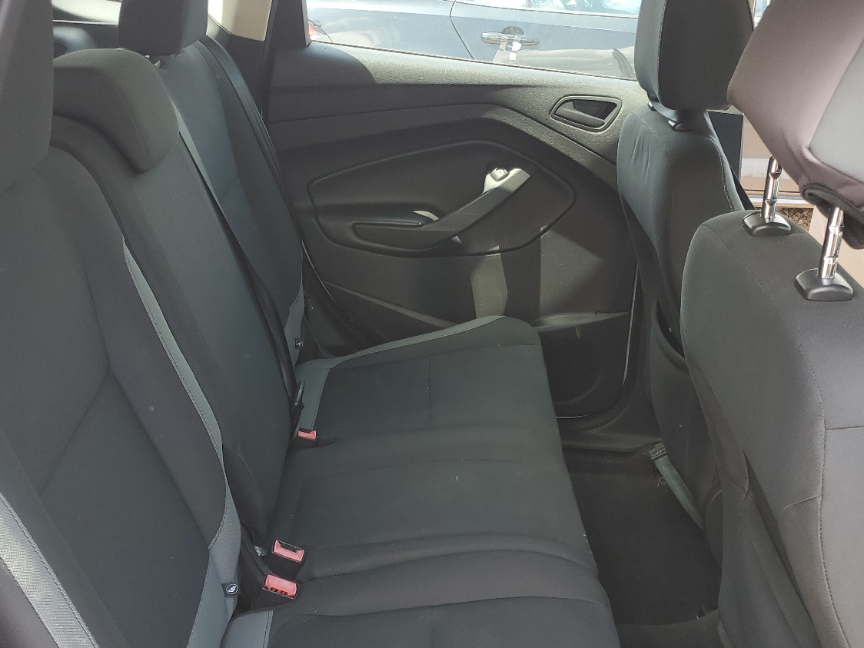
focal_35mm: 37
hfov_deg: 50.1
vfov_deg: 38.3
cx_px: 400
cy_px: 417
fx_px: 924
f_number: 1.5
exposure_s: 1/204
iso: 50
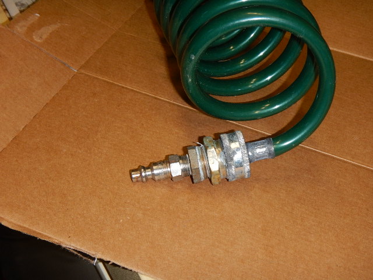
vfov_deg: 26.1
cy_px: 140
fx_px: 603
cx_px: 186
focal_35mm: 56
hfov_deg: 34.3
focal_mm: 10.1
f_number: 4.4
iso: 200
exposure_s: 1/30
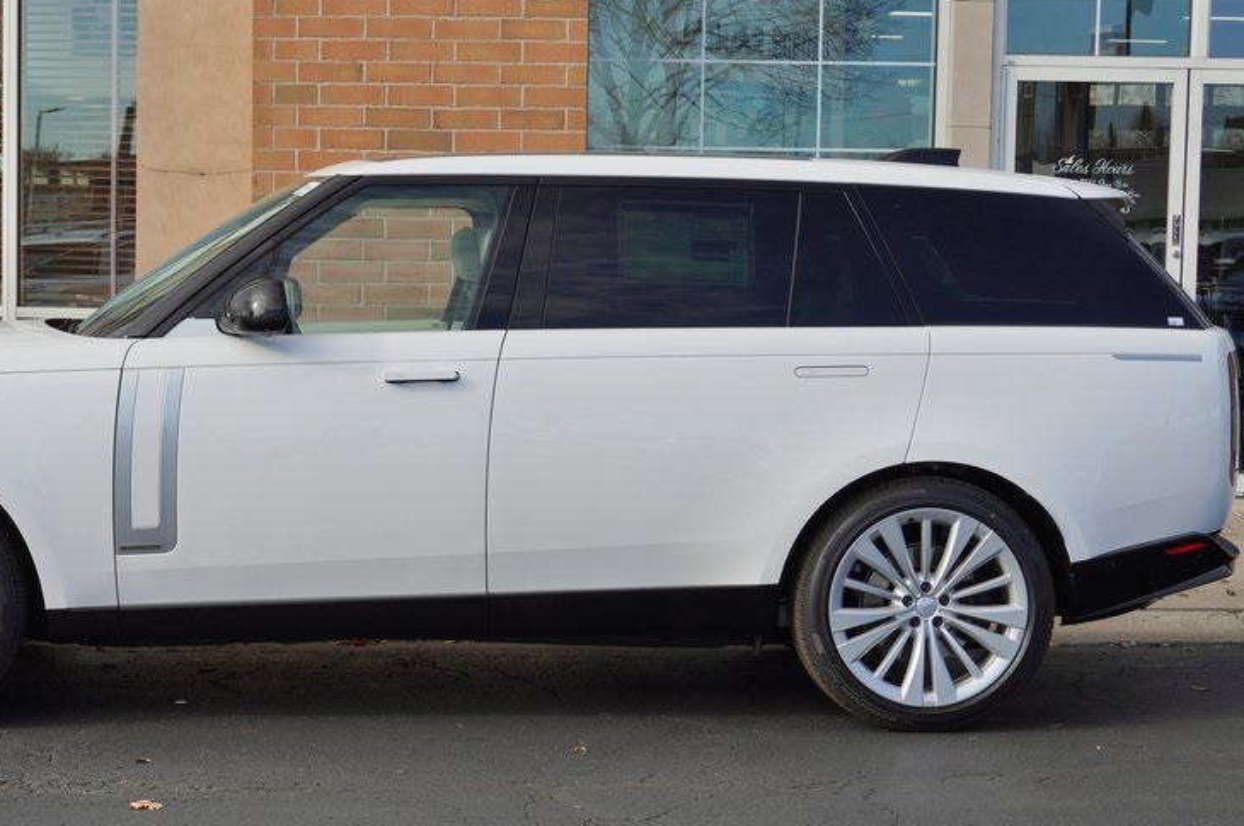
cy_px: 451
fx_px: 2761
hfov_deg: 25.3
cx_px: 455
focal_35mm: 80
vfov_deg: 17.0
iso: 100
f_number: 8
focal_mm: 38
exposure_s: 1/320
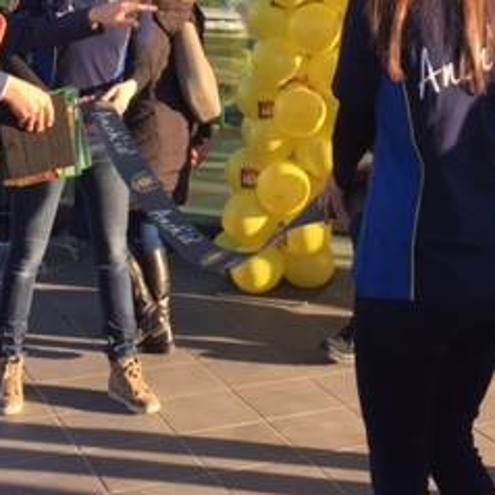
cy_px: 29
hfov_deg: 24.8
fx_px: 1116
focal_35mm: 69
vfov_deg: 24.1
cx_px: 358
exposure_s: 1/638
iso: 32
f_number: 2.2
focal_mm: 4.15
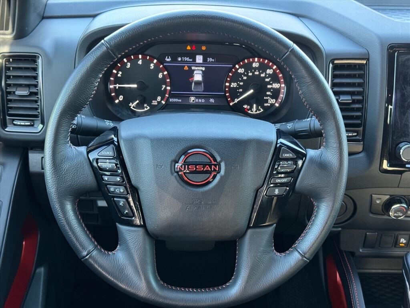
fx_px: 569
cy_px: 154
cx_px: 205
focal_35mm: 48
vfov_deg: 30.3
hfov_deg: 39.7
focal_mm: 6.76
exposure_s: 1/60
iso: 160
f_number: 1.78
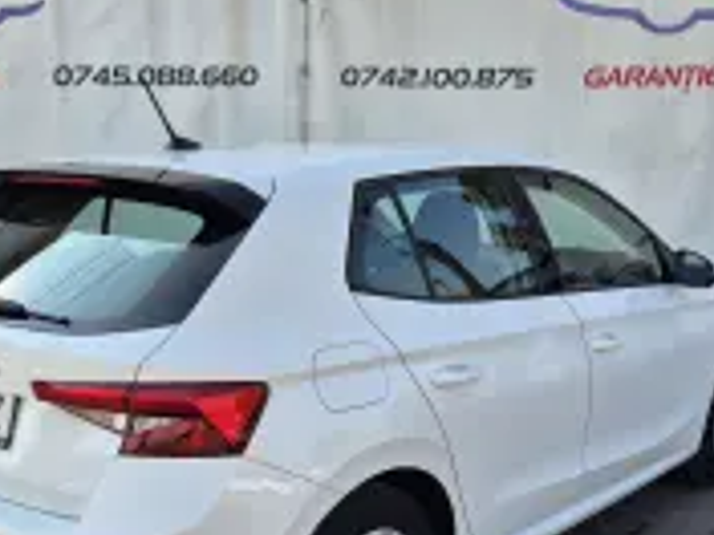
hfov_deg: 40.4
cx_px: 316
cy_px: 361
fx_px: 969
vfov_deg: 30.6
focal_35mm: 47
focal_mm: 5.4
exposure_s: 1/570
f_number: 1.8
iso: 25
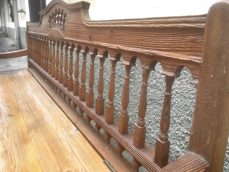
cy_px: 86
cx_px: 114
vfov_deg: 48.2
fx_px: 192
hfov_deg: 61.7
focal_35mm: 29
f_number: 2.2
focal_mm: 4.15
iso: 40
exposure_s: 1/100
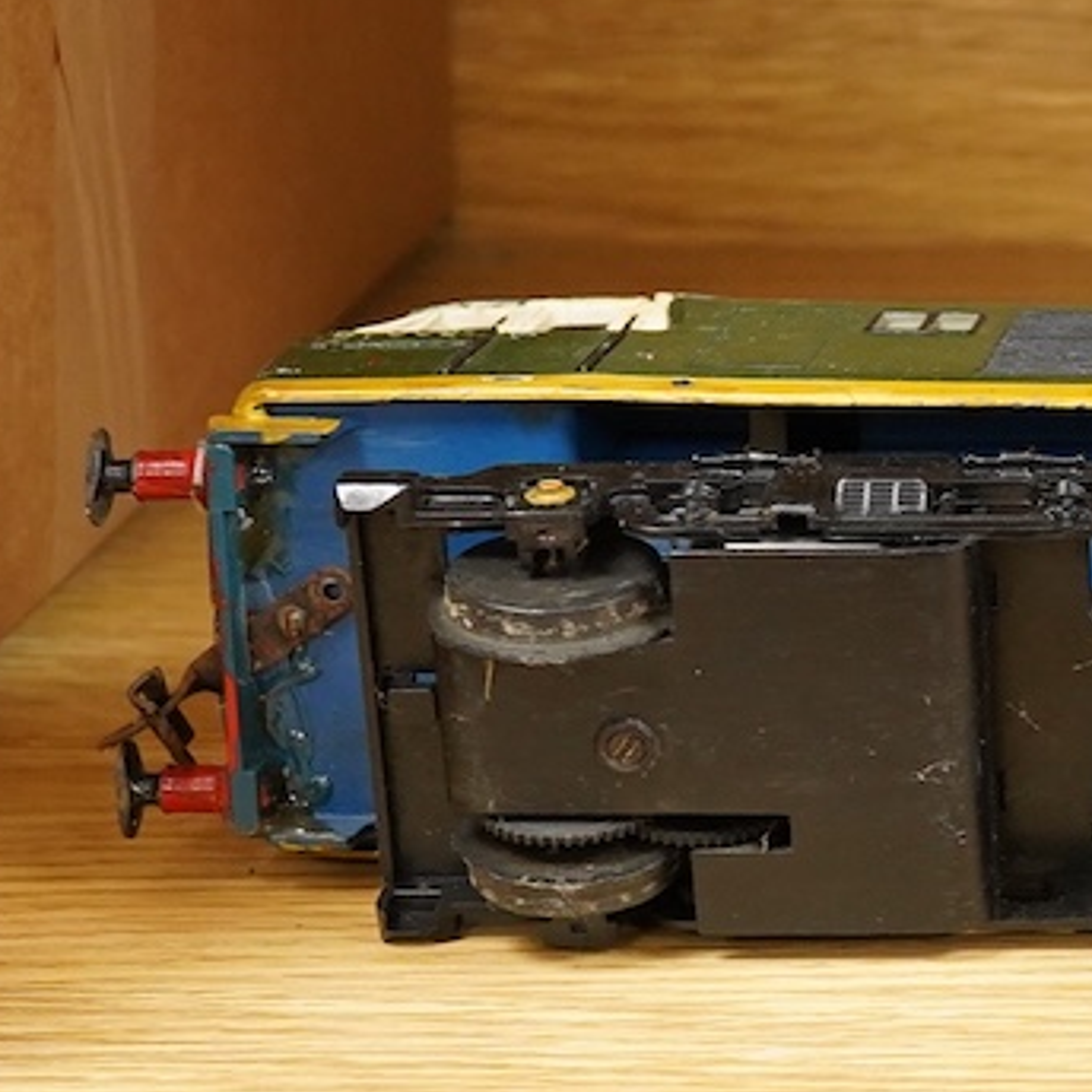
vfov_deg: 14.0
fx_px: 4461
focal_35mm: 125
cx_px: 1636
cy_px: 581
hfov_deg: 13.2
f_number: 9
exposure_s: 1/80
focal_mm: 30
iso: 2500
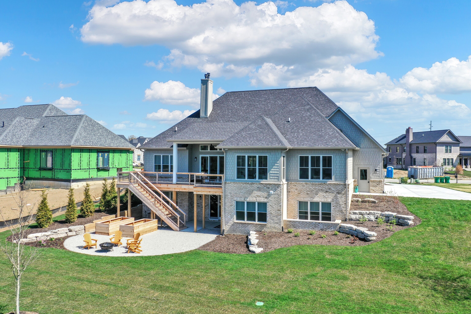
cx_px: 236
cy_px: 157
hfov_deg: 65.5
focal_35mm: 28
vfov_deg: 46.4
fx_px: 366
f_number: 5.6
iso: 100
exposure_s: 1/320
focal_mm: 10.26
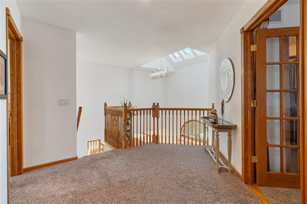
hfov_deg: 96.7
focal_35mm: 16
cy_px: 102
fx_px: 136
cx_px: 154
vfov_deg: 73.7
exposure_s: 1/40
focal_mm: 16
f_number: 10
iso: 400
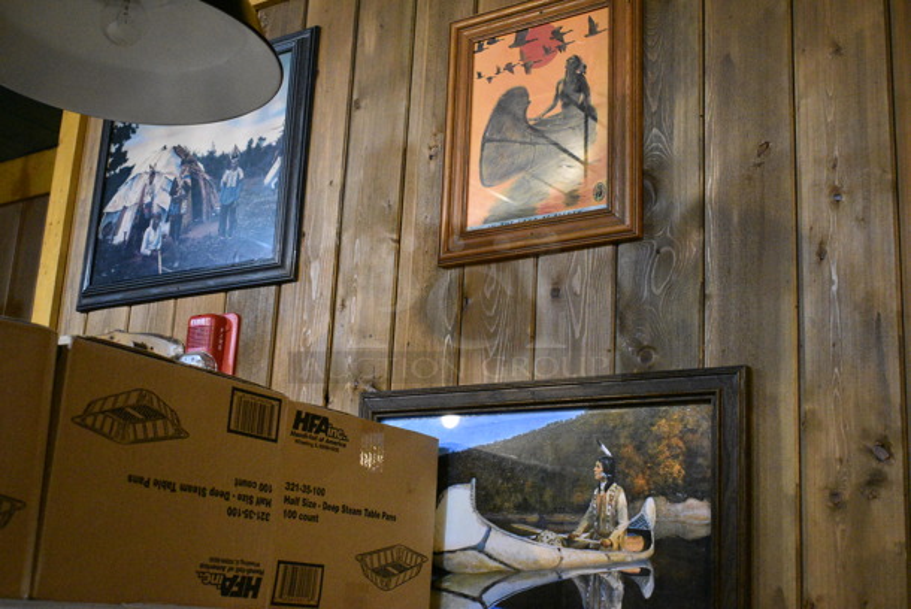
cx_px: 456
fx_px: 1140
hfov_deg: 43.6
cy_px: 304
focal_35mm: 45
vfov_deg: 29.9
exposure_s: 1/125
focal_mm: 30
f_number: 4.2
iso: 5600
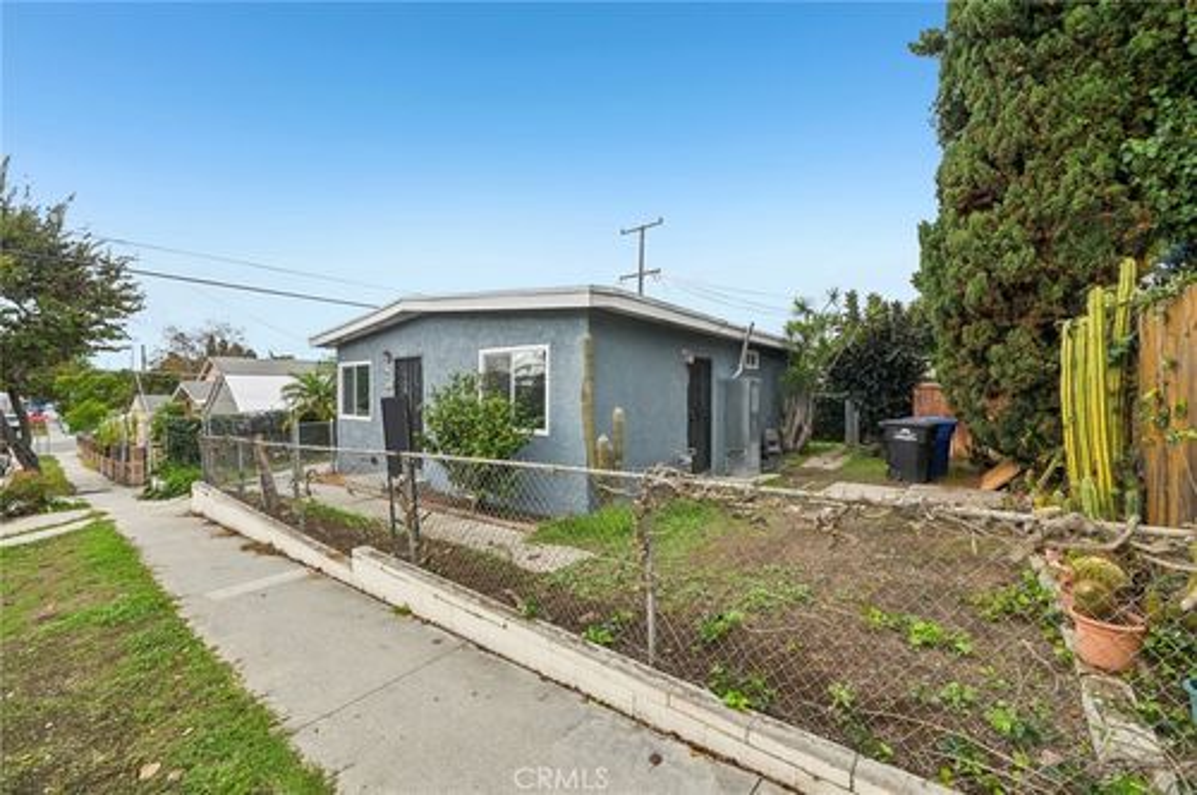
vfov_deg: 81.0
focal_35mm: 14
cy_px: 398
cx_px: 598
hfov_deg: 104.3
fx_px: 465
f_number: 22
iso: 250
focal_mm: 14
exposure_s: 1/30
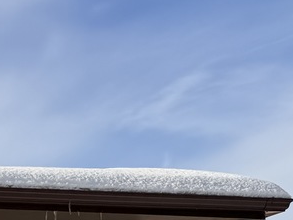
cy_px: 448
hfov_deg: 12.8
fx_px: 999
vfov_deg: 11.3
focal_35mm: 118
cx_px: -412
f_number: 1.78
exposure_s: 1/5714
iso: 80
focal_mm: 6.76
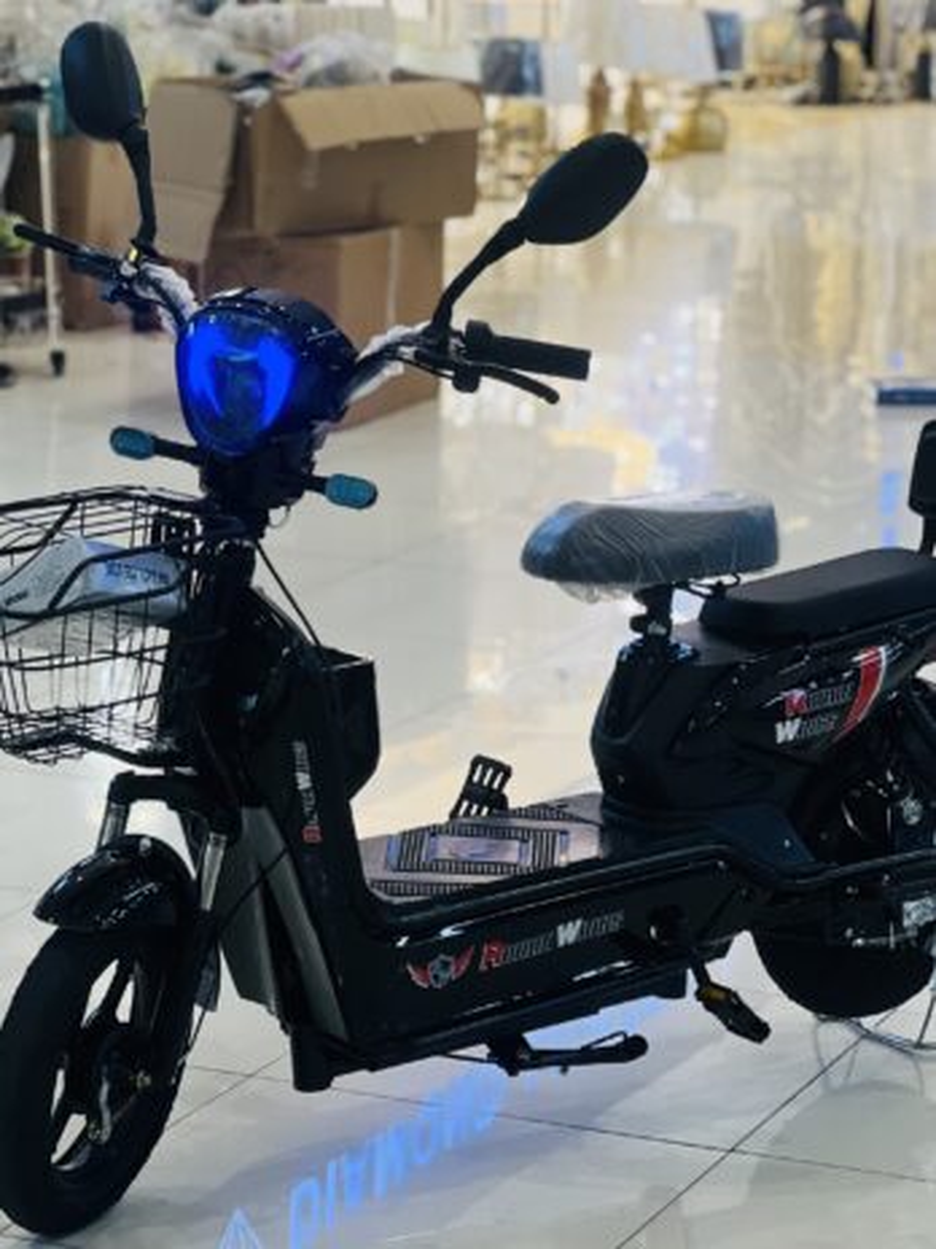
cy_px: 624
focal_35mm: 77
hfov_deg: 19.1
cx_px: 468
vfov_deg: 25.3
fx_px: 2776
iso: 125
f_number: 2.8
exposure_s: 1/50
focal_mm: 9
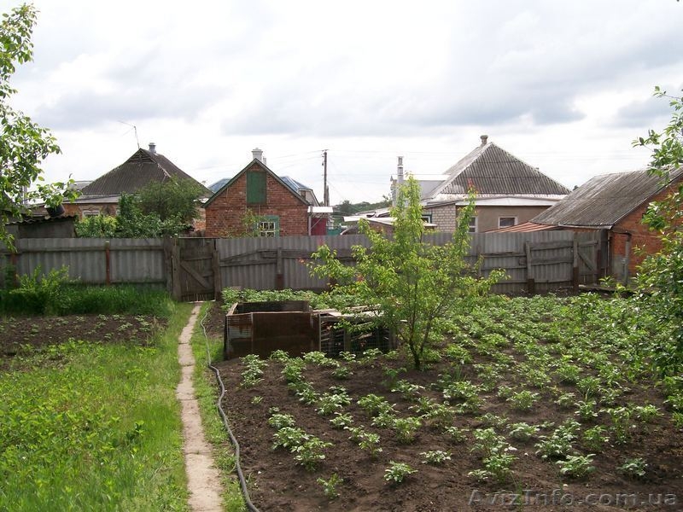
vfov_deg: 39.7
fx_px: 710
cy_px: 256
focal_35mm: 36
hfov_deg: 51.4
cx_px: 342
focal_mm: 6
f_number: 4.8
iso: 80
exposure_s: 1/497
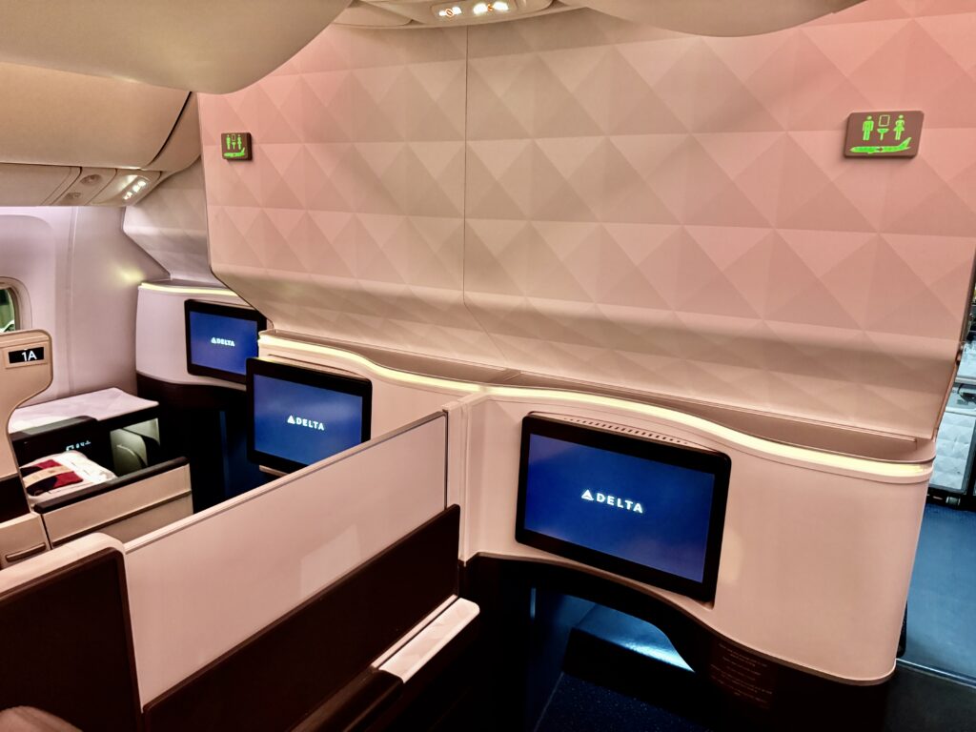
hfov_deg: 71.6
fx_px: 677
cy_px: 366
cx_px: 488
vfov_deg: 56.8
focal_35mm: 24
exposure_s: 1/38
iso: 800
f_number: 1.78
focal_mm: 6.86
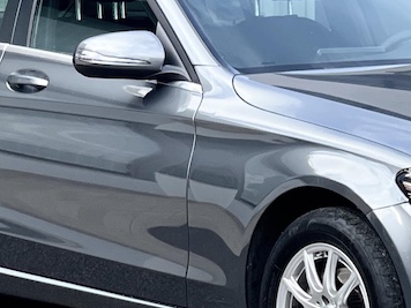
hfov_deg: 8.8
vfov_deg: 6.6
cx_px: 308
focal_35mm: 224
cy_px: 136
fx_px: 2660
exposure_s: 1/258
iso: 25
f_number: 2.2
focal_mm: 7.5
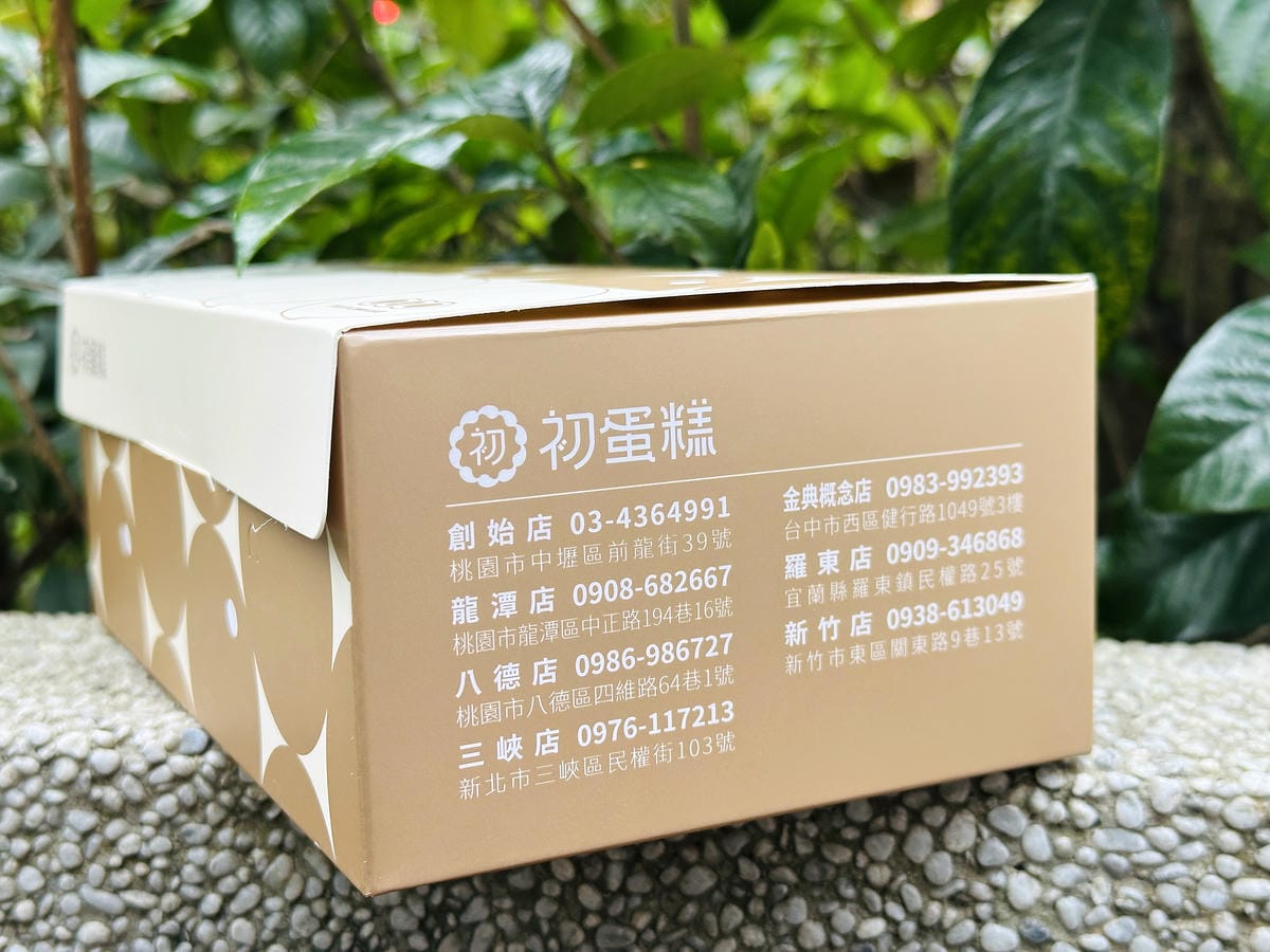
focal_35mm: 48
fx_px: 1761
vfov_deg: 30.3
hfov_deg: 39.7
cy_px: 476
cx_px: 635
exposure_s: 1/121
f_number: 1.78
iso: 80
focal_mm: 6.86
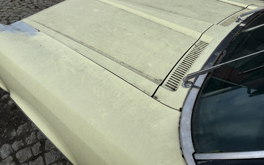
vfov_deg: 44.5
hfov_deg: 66.5
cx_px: 133
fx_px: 201
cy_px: 74
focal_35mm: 28
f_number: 1.6
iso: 50
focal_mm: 5.96
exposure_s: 1/3205
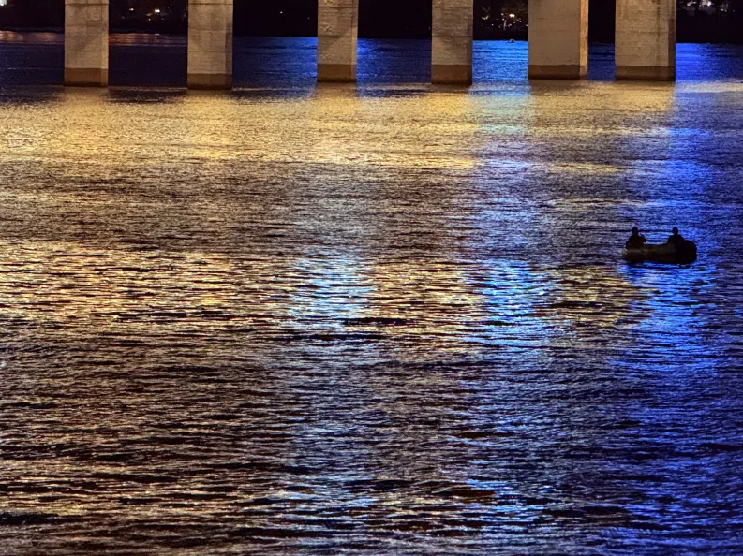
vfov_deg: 6.8
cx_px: 394
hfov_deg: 9.1
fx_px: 4677
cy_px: 53
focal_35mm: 218
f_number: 2.8
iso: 1000
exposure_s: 1/33
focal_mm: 15.66
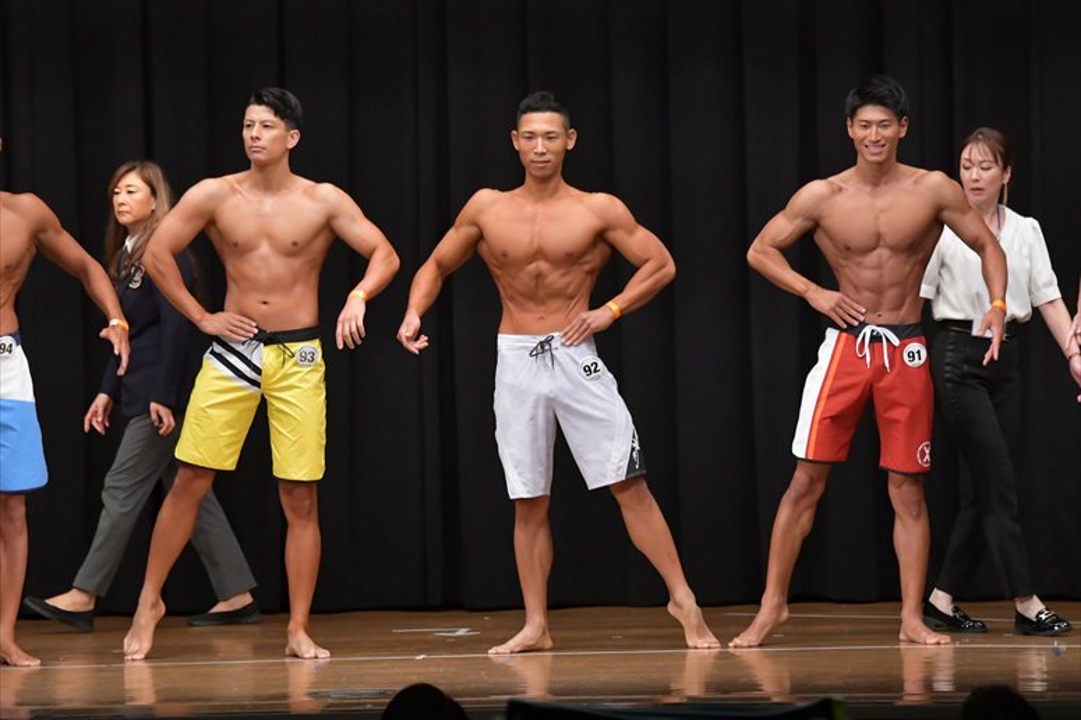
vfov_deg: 6.8
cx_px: 540
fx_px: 6063
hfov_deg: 10.2
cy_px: 360
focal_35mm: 202
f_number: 5.6
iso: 6400
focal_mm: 135
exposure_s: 1/400
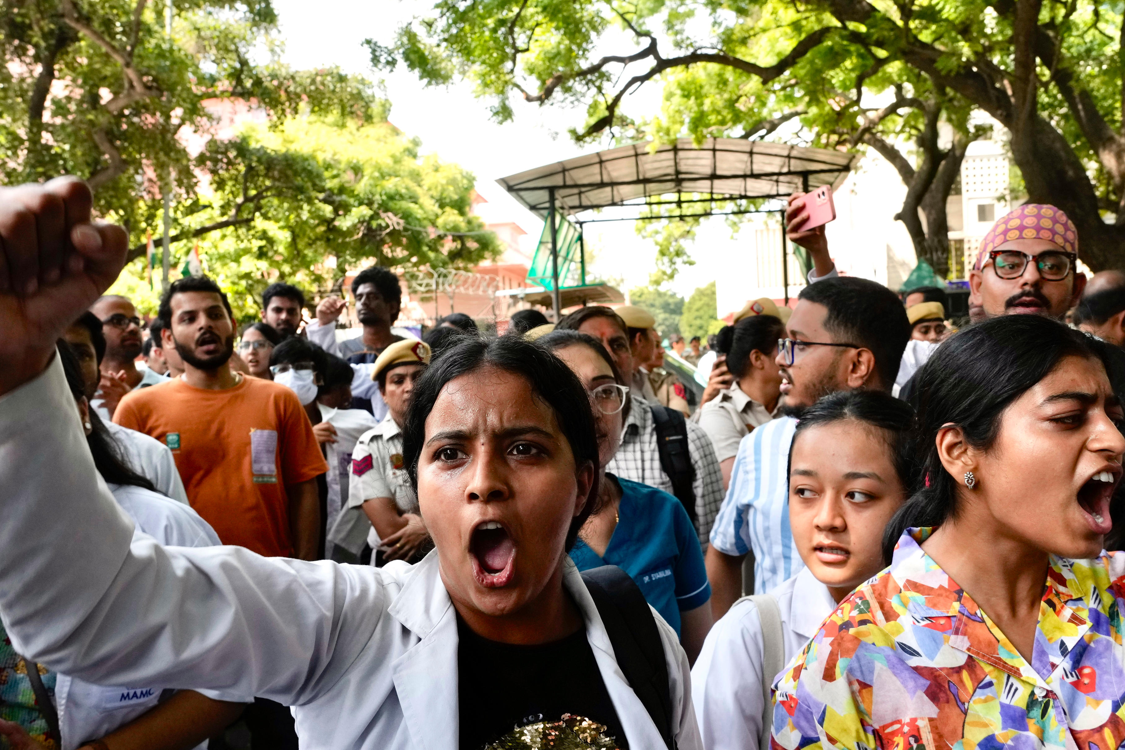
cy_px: 424
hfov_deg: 57.2
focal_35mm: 33
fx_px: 1031
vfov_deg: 39.9
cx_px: 606
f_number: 8
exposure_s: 1/400
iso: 1000
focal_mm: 24
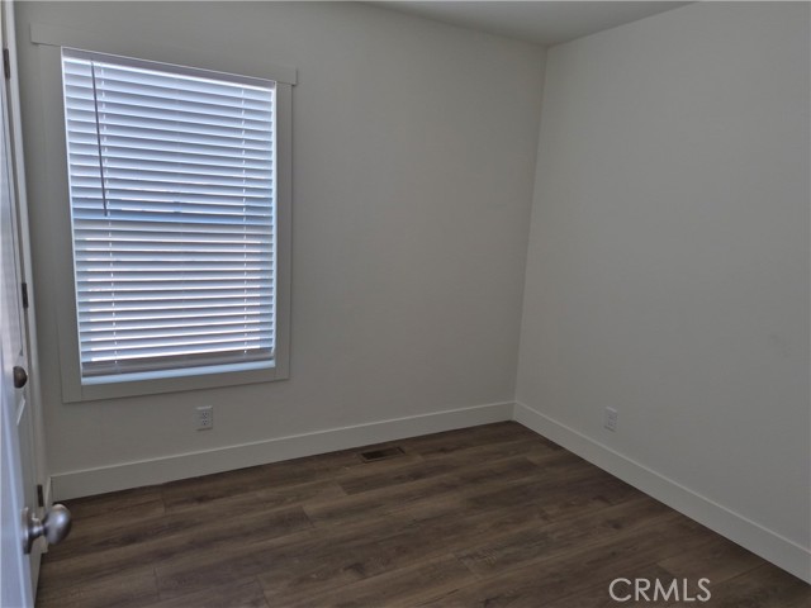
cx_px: 406
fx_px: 539
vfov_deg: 58.9
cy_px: 304
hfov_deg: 73.9
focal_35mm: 23
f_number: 1.8
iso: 64
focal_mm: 5.4
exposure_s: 1/180
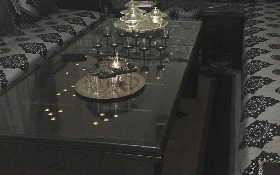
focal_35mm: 50
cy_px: 18
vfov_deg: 25.1
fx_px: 382
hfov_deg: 40.2
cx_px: 163
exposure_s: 1/17
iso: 500
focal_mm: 4.15
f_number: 2.2
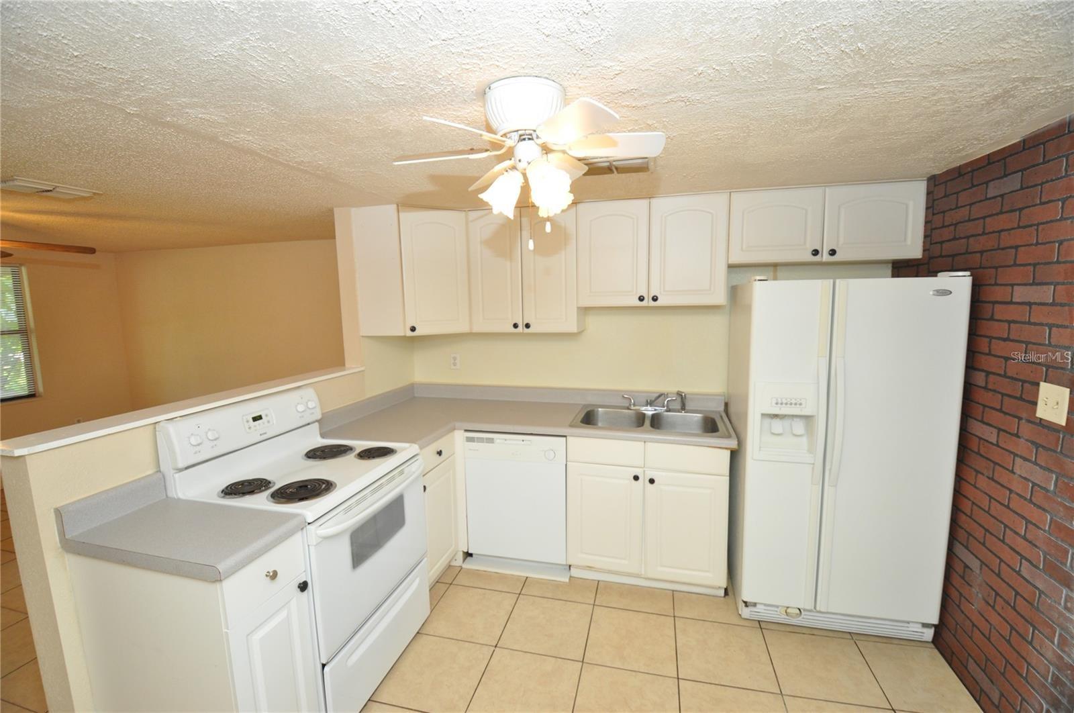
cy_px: 356
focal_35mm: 15
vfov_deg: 77.2
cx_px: 537
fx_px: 447
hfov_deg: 100.5
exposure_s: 1/60
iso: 800
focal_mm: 10
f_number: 4
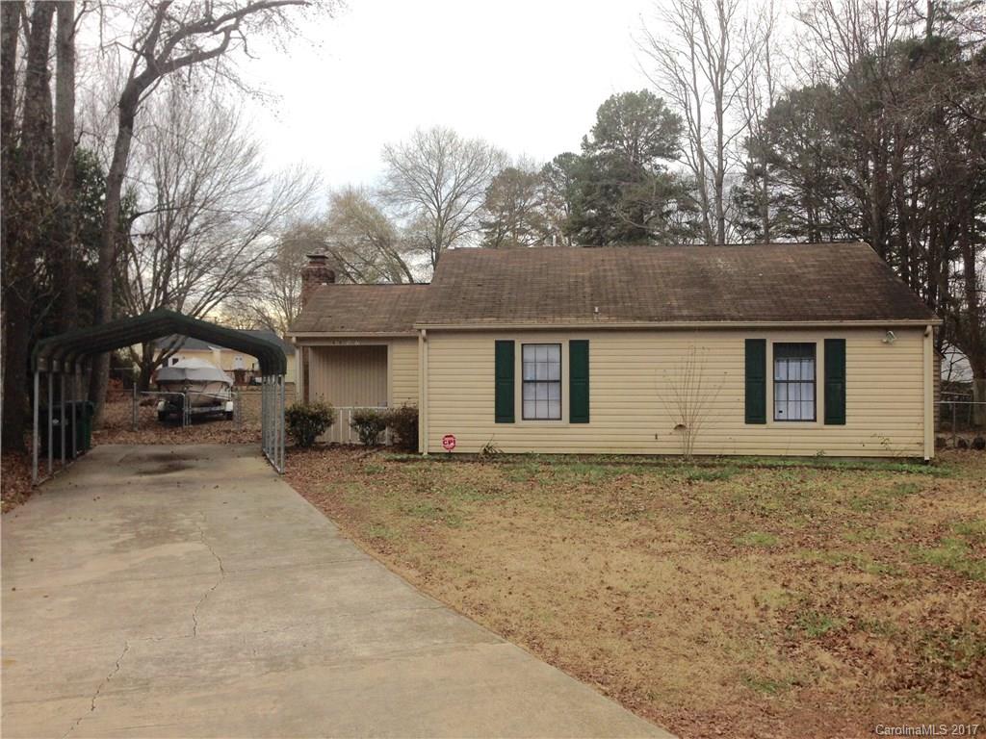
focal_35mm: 33
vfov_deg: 42.9
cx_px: 493
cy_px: 370
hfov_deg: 55.4
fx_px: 940
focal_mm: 4.12
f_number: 2.4
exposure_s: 1/547
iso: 50
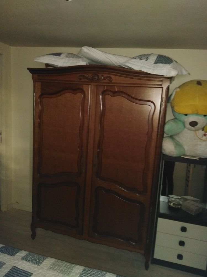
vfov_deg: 67.3
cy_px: 138
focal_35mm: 26
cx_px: 104
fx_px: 207
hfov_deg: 53.1
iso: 515
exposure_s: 1/19.9
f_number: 1.8
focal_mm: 3.59
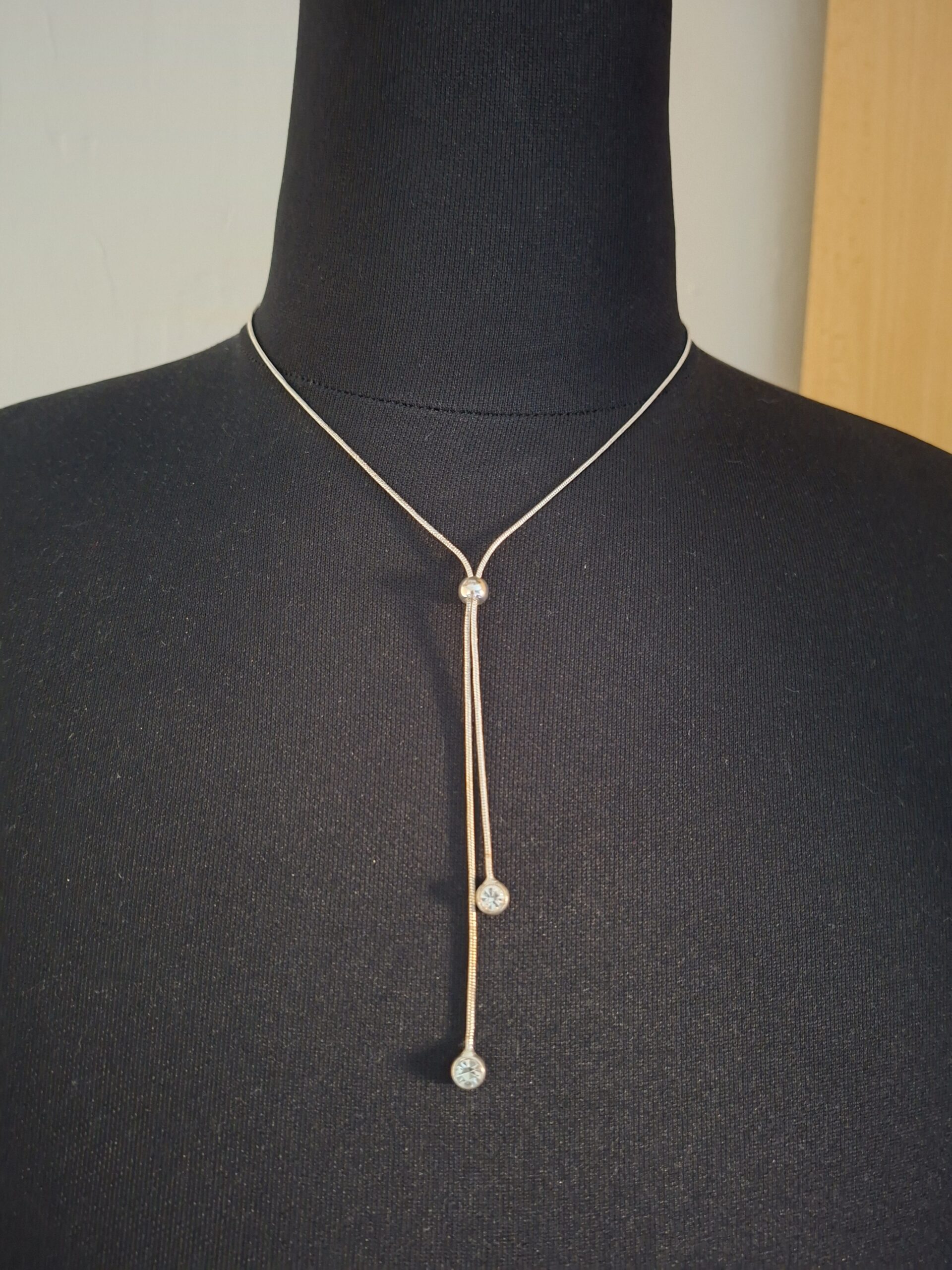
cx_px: 476
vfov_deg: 73.9
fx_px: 843
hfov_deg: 58.9
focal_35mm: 23
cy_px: 635
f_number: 1.8
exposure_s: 1/20
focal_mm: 5.54
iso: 1000
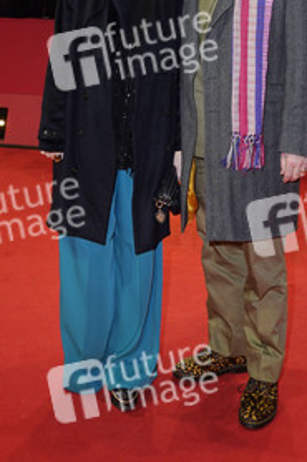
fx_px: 628
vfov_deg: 39.6
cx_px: 181
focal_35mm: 49
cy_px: 135
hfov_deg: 27.4
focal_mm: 34
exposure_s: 1/160
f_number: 5.6
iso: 640
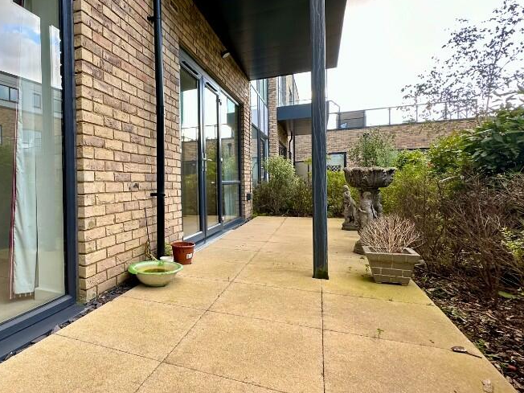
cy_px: 187
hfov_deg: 73.1
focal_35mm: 22
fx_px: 333
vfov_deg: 61.1
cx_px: 158
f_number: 2.2
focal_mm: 2.22
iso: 40
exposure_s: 1/99
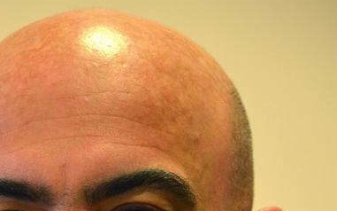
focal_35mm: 332
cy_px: 336
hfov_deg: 6.3
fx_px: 3049
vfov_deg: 3.9
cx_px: 88
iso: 800
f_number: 4.5
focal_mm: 92
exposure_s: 1/50
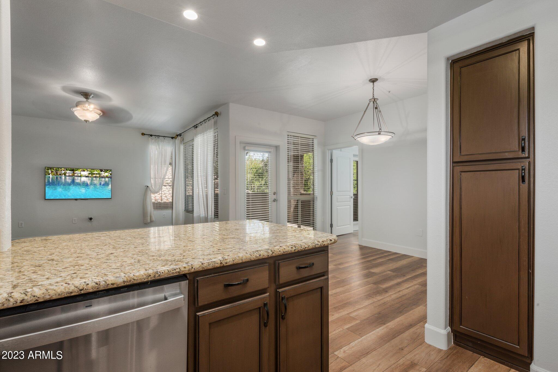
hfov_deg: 93.3
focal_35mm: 17
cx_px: 279
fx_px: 264
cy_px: 186
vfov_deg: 70.5
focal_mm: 17
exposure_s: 1/1.43
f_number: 13
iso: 400
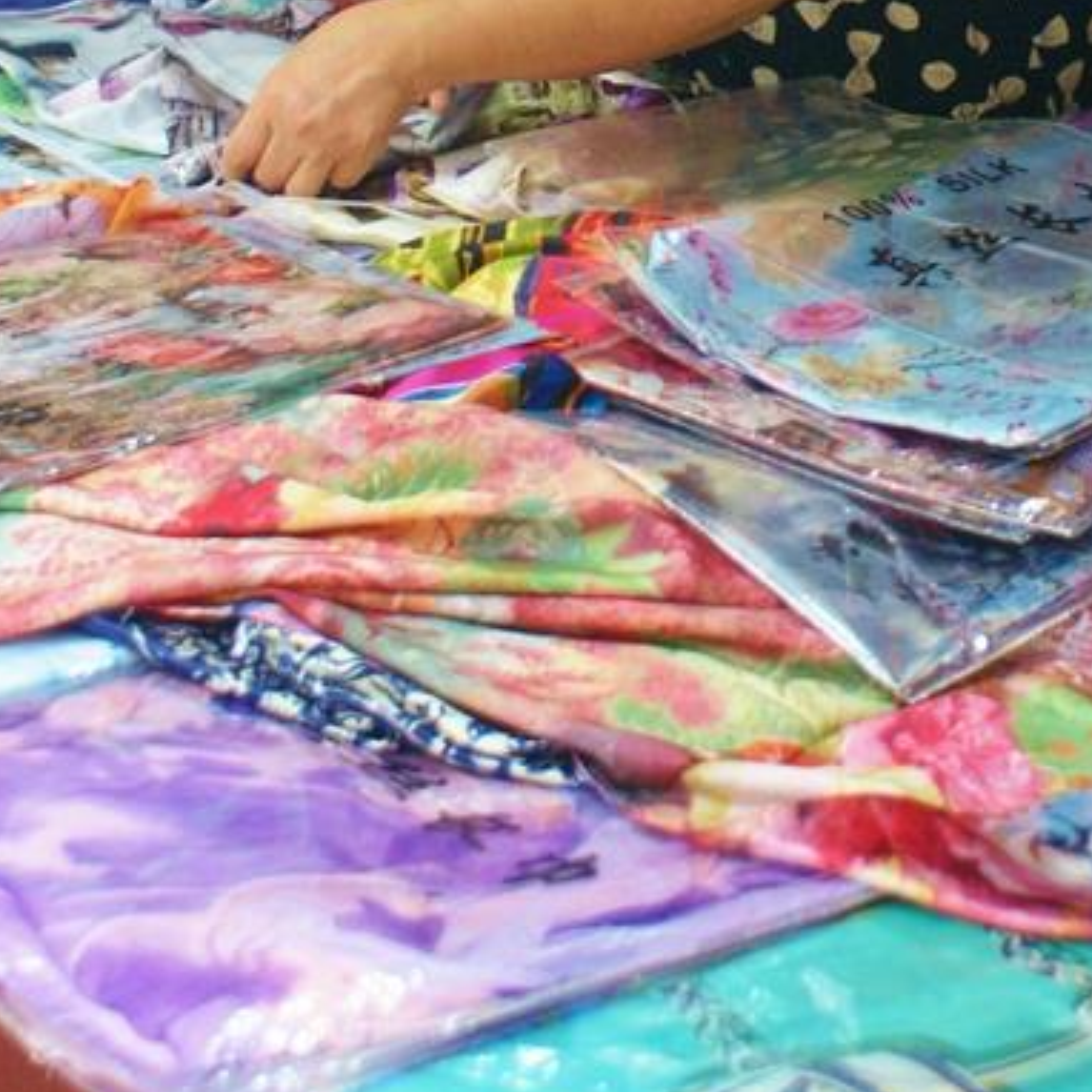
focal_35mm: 89
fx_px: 3176
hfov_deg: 19.4
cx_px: 819
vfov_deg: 18.5
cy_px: -194
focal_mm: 26
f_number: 4.5
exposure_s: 1/40
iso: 200
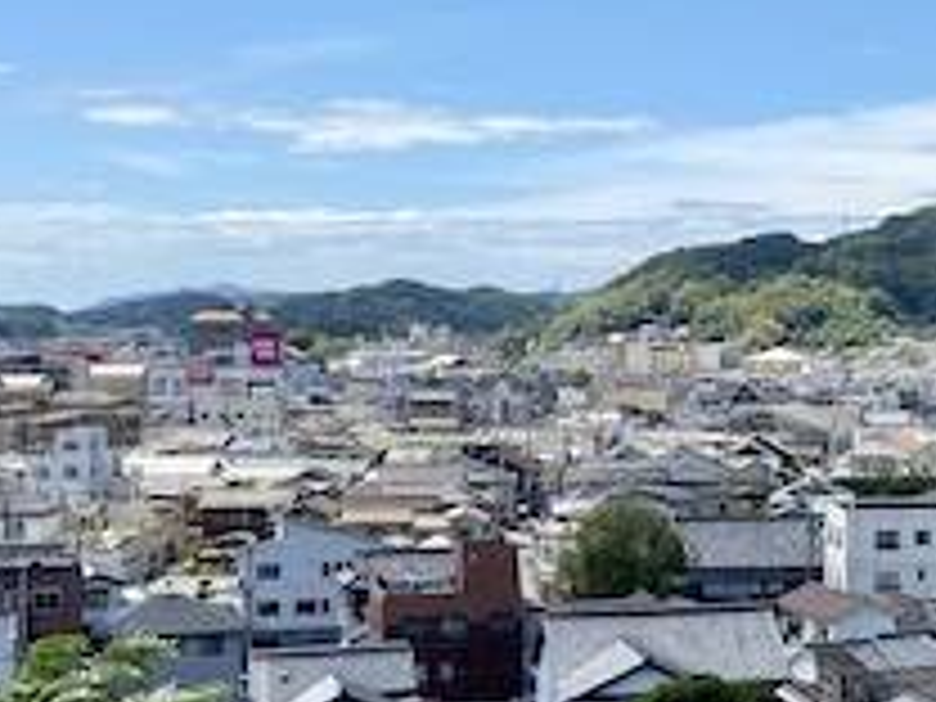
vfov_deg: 18.4
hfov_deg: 23.8
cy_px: 306
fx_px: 2163
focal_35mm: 80
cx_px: 828
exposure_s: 1/3125
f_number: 1.8
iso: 32
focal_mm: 4.25
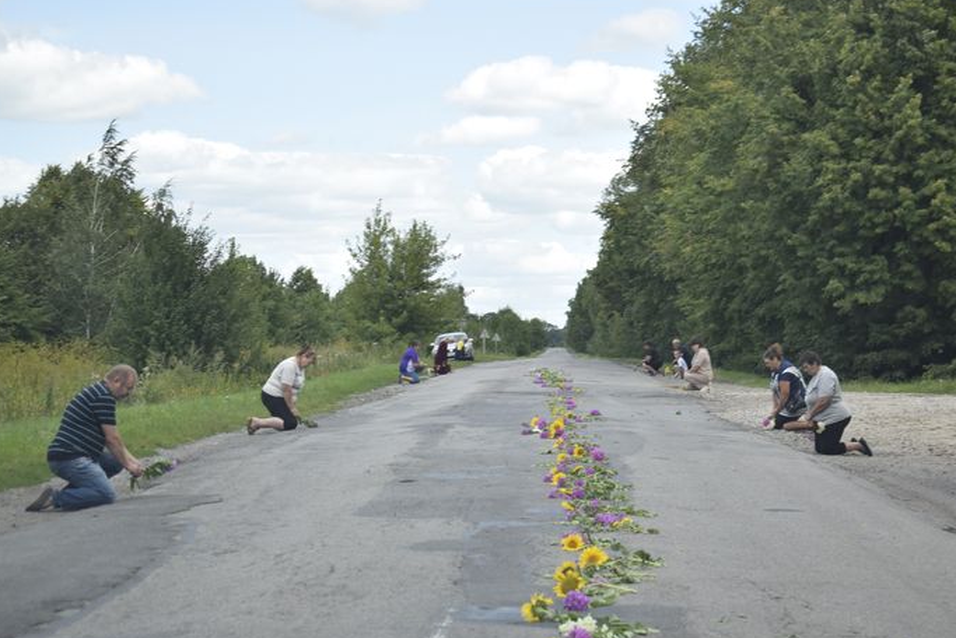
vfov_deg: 15.1
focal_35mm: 91
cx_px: 518
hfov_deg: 22.5
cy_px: 335
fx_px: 2405
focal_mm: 55
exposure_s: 1/320
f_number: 5.6
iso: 200
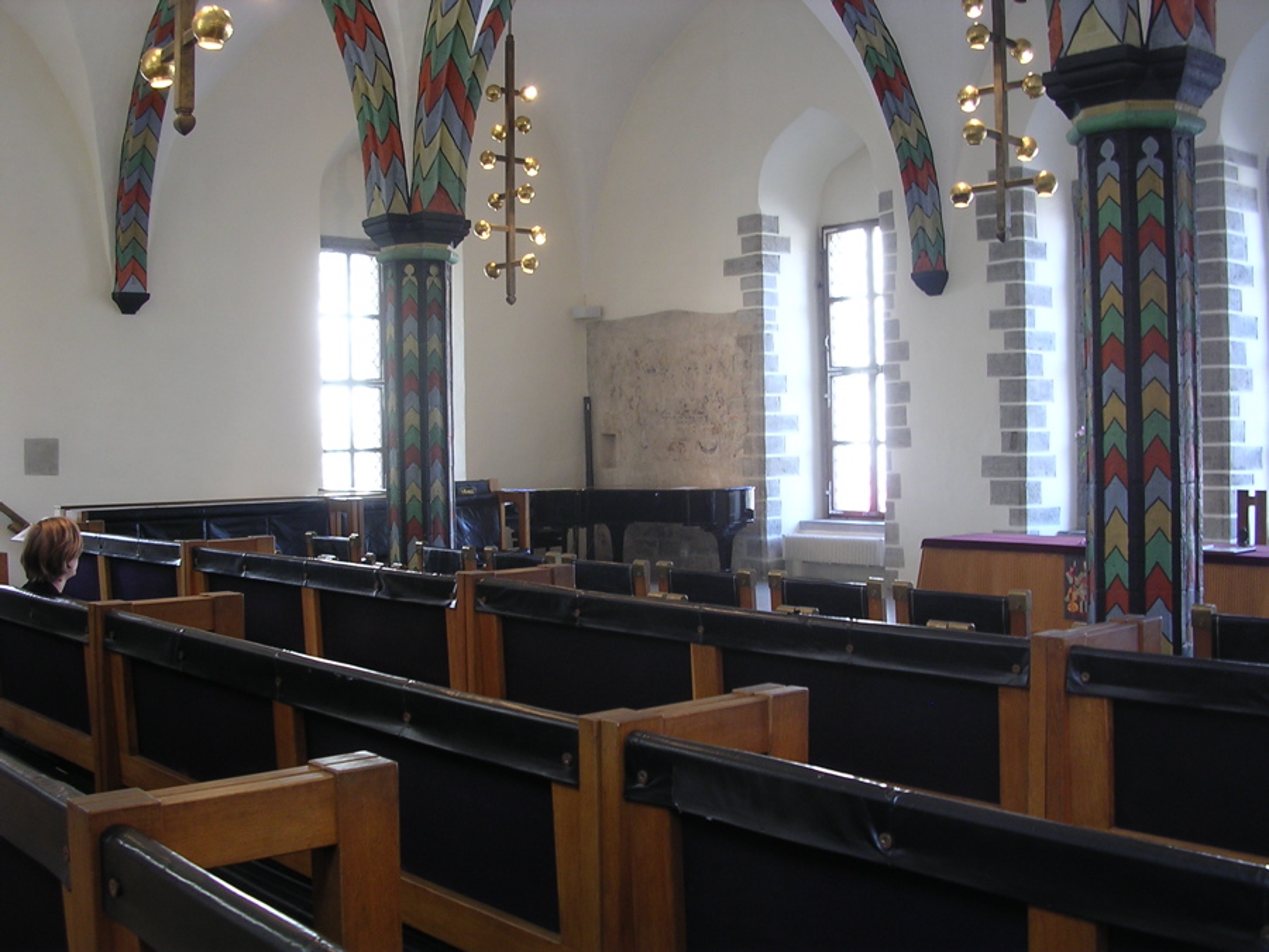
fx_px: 1393
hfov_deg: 49.0
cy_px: 476
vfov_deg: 37.7
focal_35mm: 38
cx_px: 634
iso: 100
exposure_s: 1/12.1
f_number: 2.8
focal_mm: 5.8
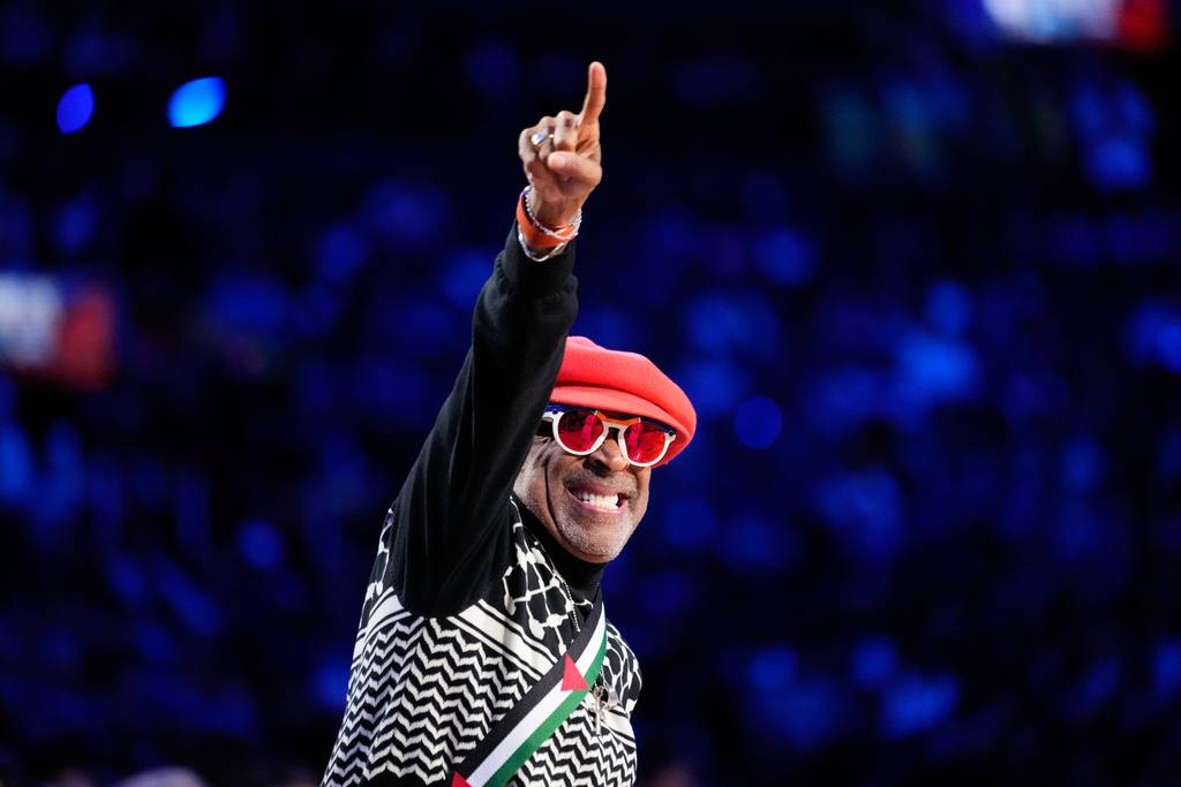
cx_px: 590
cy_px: 394
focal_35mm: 186
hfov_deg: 11.1
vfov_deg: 7.4
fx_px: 6102
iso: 6400
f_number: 2.8
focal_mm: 186
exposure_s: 1/1600
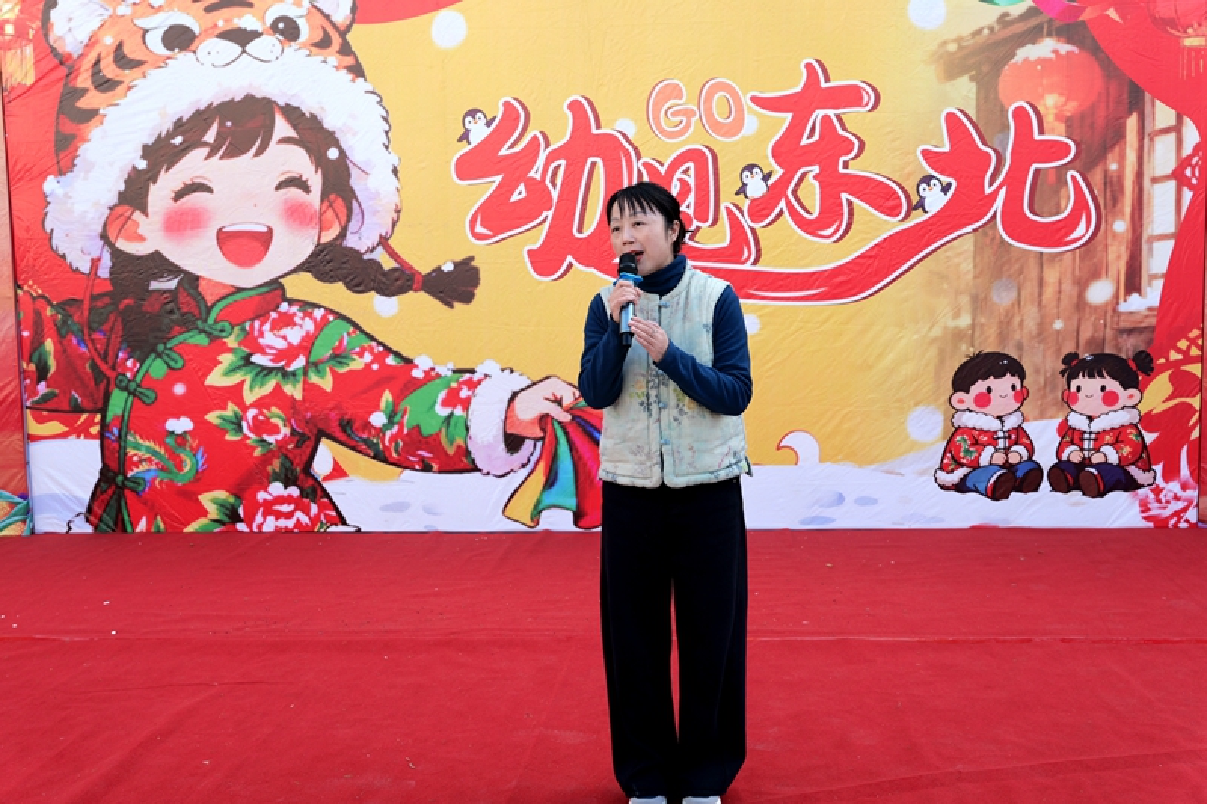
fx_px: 1374
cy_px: 402
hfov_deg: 47.4
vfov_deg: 32.6
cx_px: 604
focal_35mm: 41
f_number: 6.3
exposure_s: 1/500
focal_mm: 41
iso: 640
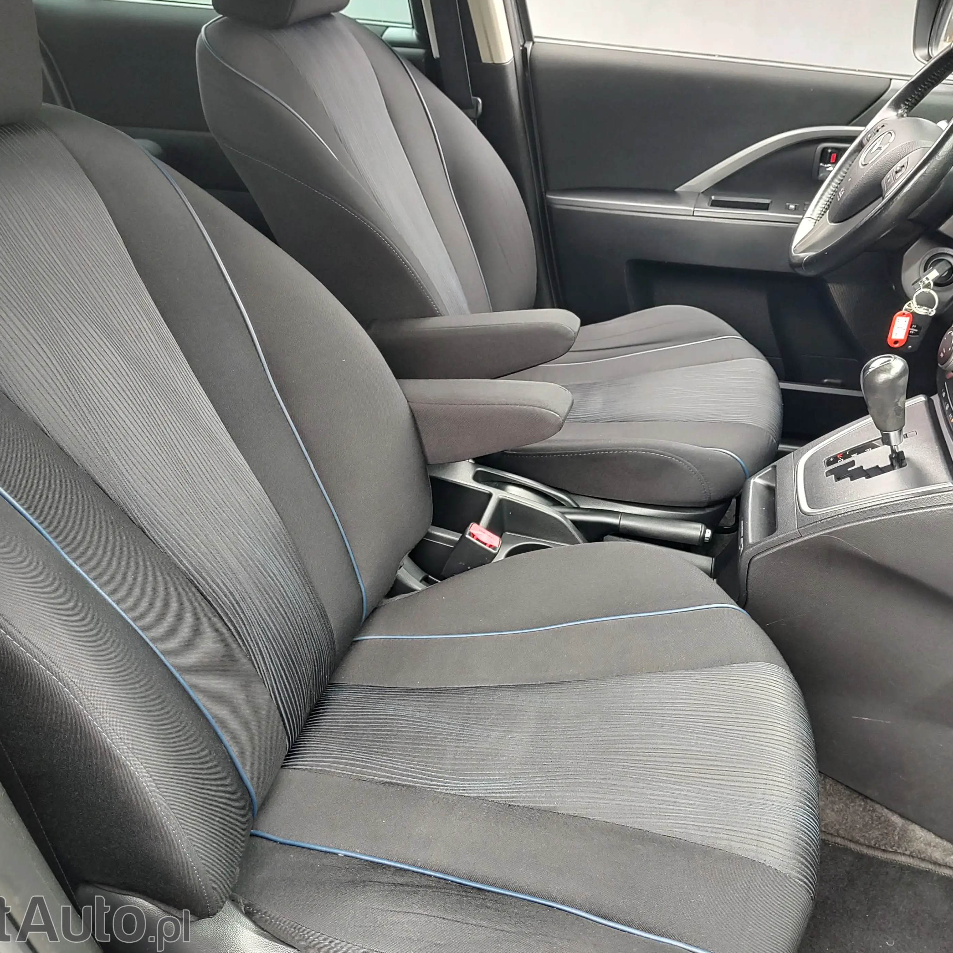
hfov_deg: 57.2
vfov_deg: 57.3
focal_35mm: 28
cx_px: 510
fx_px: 872
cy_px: 466
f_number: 1.8
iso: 255
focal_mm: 5.56
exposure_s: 1/50
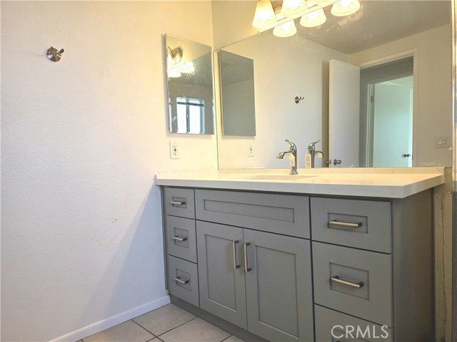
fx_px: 304
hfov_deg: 73.9
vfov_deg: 58.9
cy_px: 171
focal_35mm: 23
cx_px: 228
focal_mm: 6.5
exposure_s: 1/120
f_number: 1.4
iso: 20
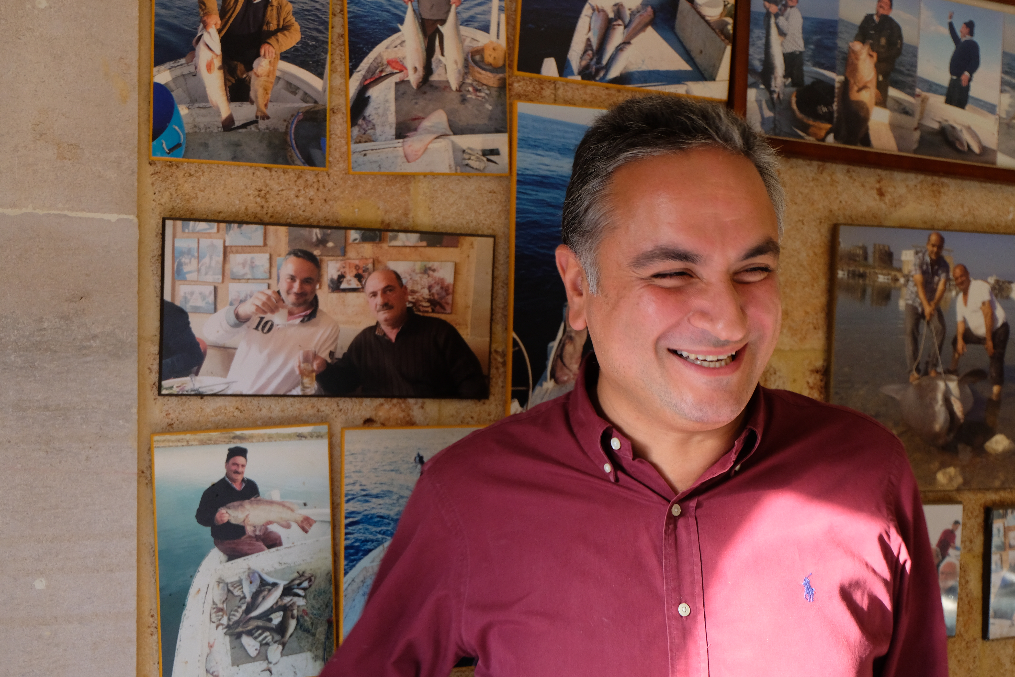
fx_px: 1071
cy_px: 338
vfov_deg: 35.1
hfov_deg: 50.7
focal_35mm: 38
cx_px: 508
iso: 800
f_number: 4.5
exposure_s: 1/85
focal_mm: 25.6
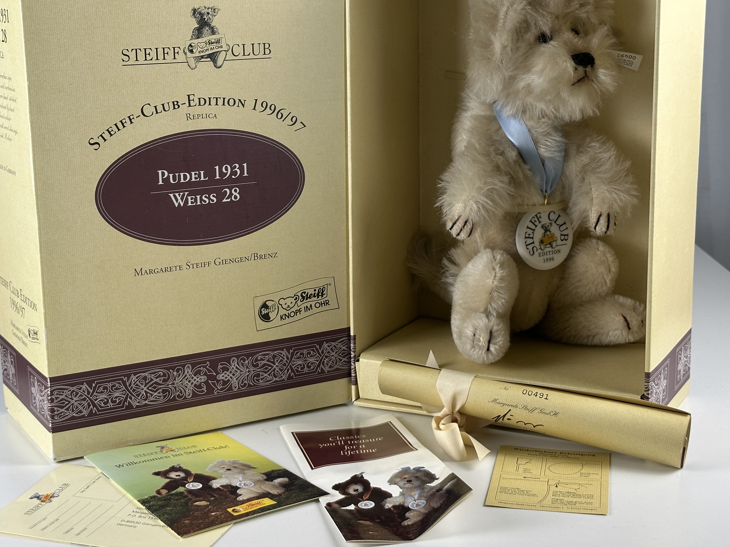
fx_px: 1265
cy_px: 242
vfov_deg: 24.4
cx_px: 326
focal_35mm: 60
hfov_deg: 32.2
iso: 40
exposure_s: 1/119
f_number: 1.78
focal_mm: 6.86
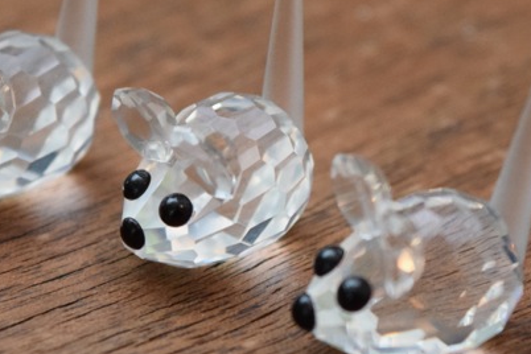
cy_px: 157
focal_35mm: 205
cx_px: 229
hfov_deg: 10.0
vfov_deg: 6.7
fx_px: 3027
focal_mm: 55
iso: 2800
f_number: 5.6
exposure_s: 1/60
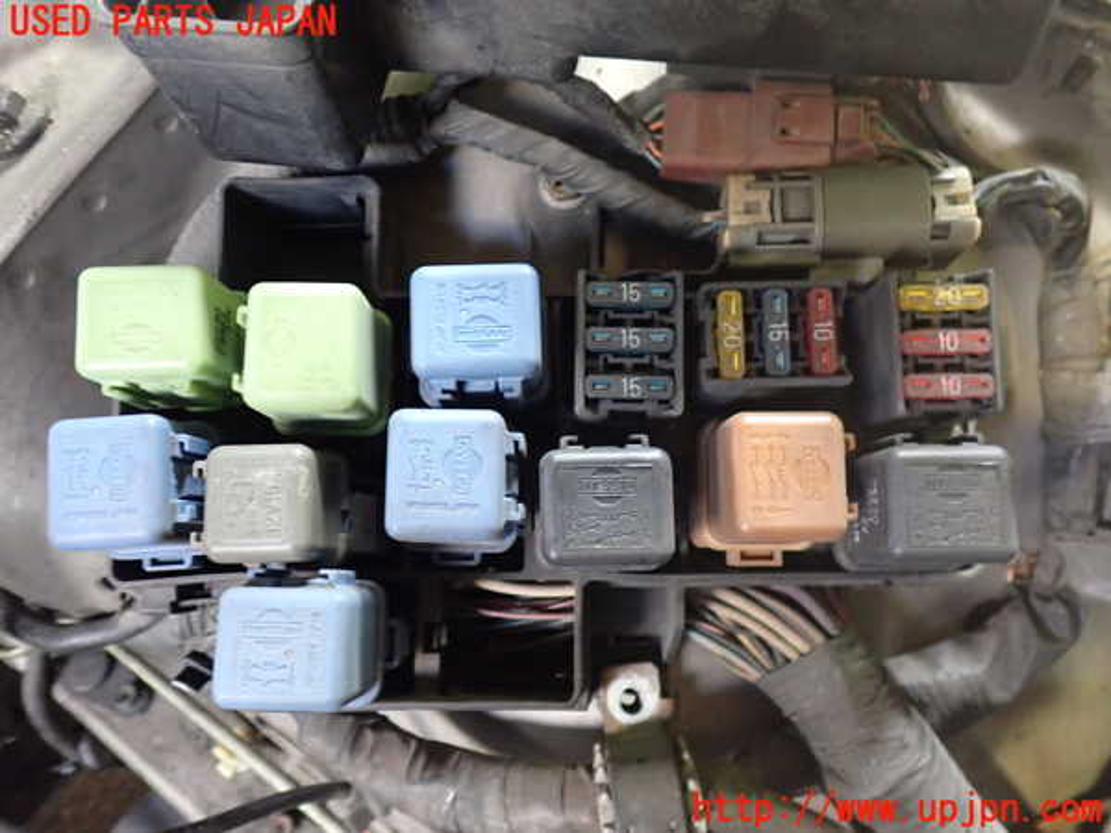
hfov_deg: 60.0
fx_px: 963
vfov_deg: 46.8
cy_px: 416
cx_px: 556
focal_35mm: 30
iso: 800
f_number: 2.3
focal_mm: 5.4
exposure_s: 1/30
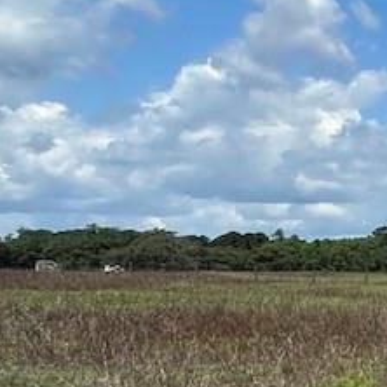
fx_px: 1126
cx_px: 1226
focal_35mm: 89
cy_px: 275
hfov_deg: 10.7
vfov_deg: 19.4
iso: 50
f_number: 2.2
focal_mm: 2.22
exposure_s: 1/3731
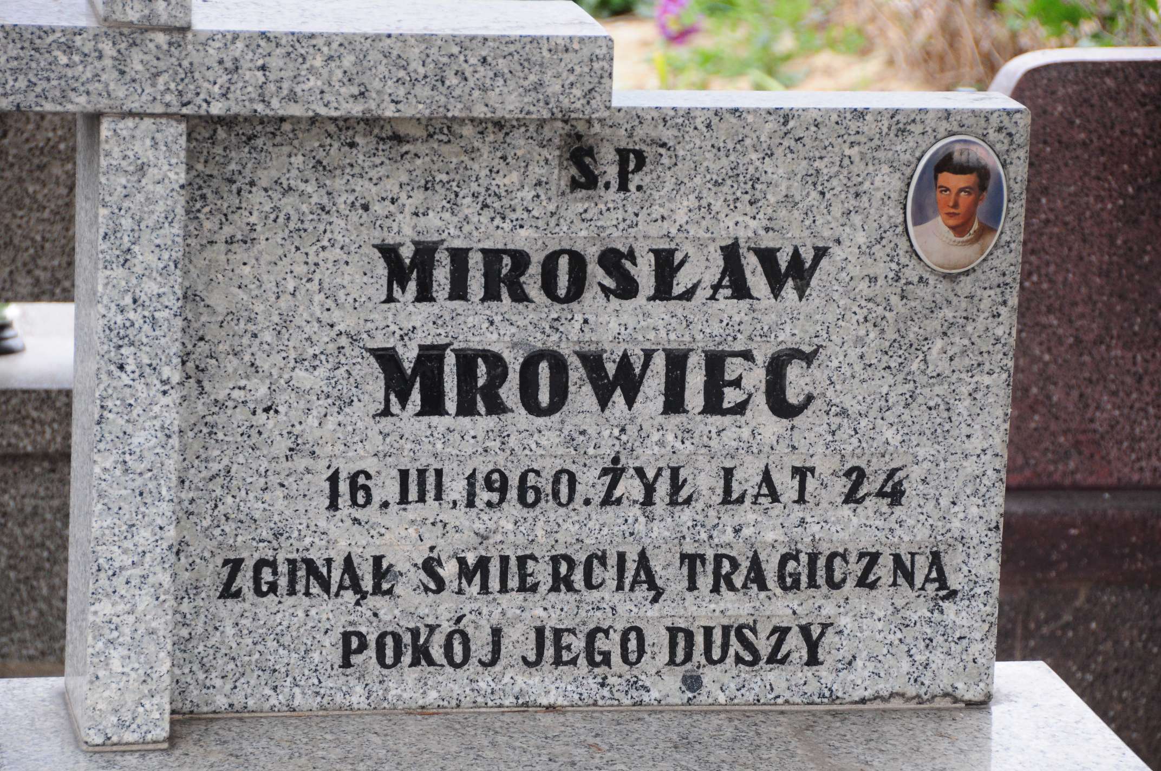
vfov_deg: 9.6
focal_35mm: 142
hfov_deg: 14.4
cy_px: 386
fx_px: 4590
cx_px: 580
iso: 640
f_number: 7.1
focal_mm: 95
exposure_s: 1/250
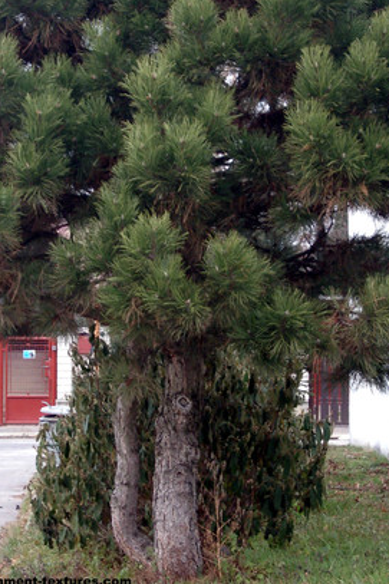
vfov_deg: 13.1
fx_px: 2547
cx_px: 185
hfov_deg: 8.7
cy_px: 292
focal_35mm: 157
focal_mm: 22.8
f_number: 4.8
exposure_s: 1/80
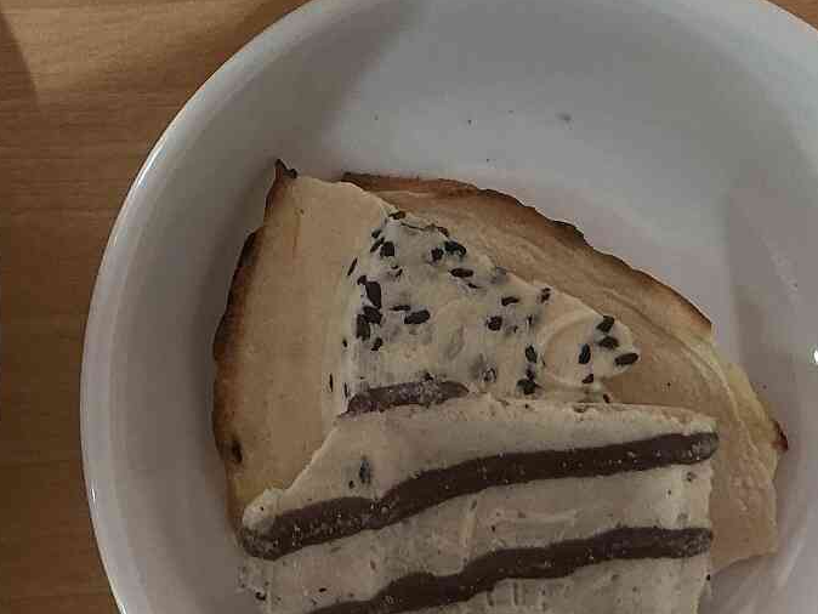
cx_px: -18
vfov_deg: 16.8
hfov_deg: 21.8
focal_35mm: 86
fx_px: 2033
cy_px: 11
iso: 100
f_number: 1.8
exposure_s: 1/60
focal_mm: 3
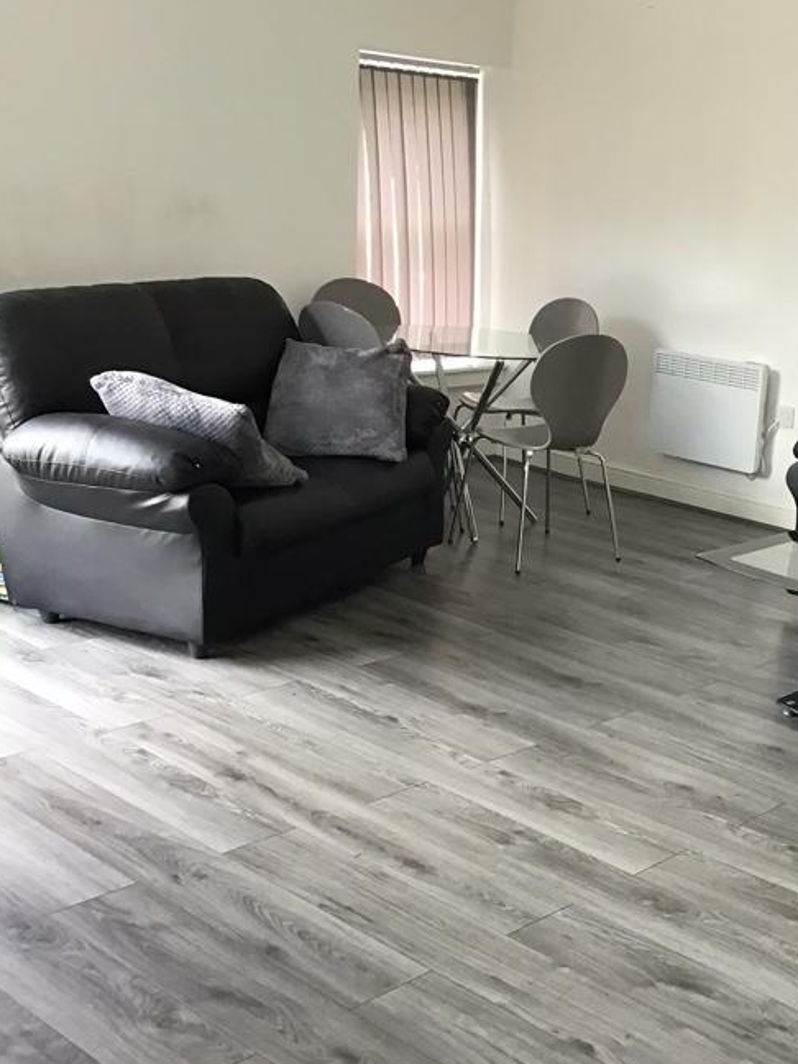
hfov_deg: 29.1
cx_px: 624
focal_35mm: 49
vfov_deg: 38.8
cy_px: 612
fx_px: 1506
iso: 50
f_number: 2.4
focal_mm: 3.3
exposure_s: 1/33
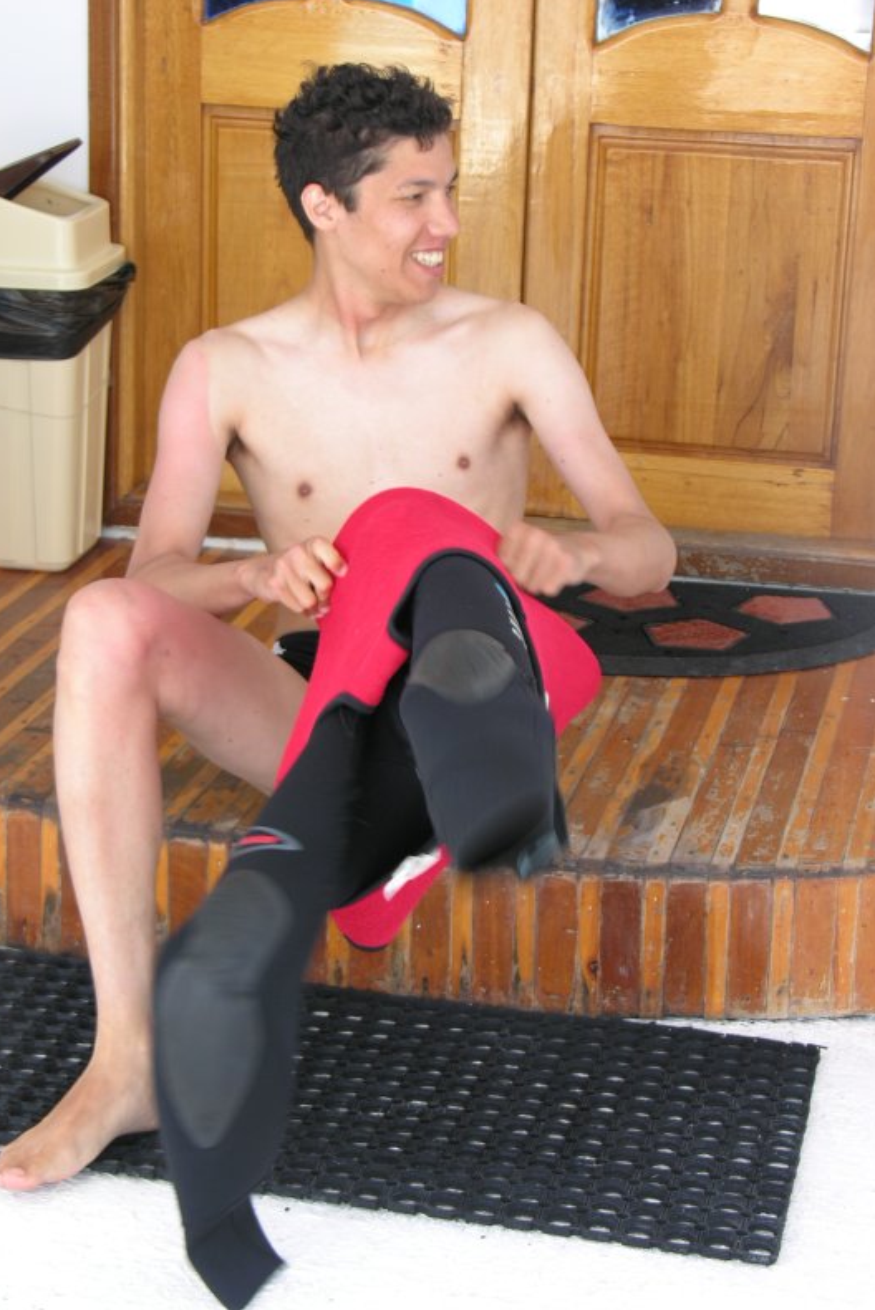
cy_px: 649
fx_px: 2987
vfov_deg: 24.8
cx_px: 426
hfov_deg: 16.7
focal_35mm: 82
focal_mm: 19.8
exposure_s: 1/42.1
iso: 50
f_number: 3.4
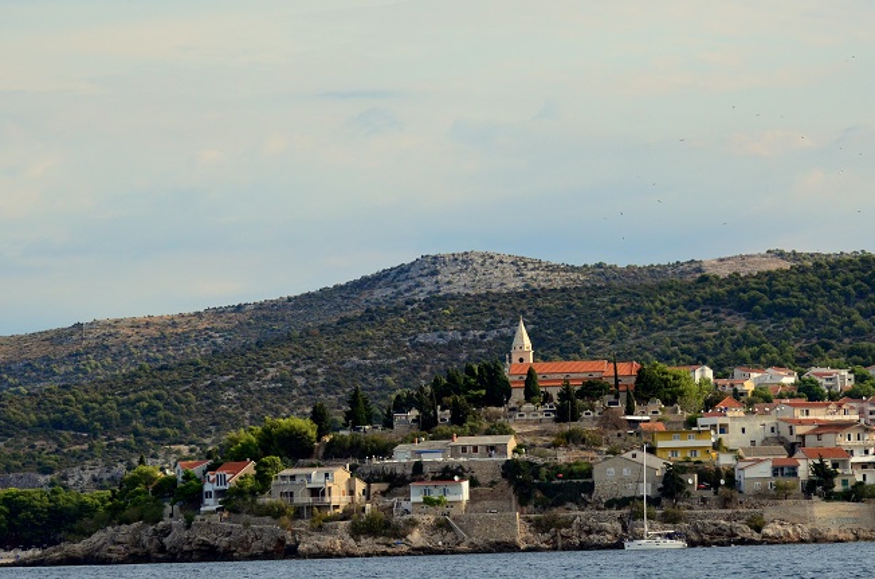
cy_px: 306
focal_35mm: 207
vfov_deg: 6.6
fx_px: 5018
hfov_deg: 9.9
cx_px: 650
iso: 640
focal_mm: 90
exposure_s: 1/4000
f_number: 4.5
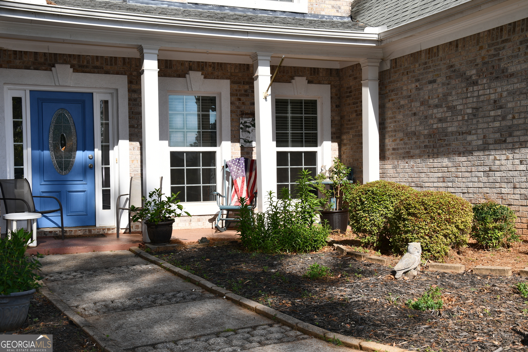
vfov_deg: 28.1
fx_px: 704
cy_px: 176
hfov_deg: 41.1
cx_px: 264
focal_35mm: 48
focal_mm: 32
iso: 100
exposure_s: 1/250
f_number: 9
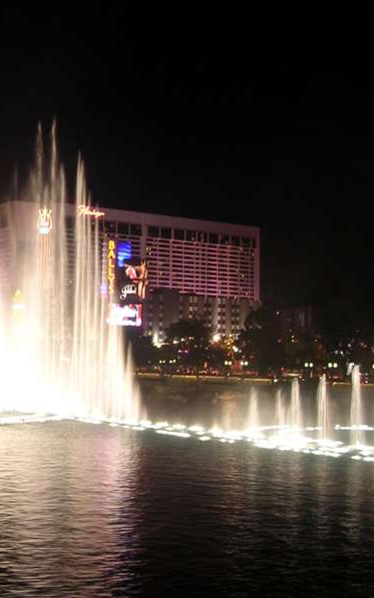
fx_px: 881
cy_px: 300
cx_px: -12
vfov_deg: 37.5
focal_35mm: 54
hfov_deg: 22.9
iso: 128
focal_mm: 5.8
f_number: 2.8
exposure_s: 1/3.6
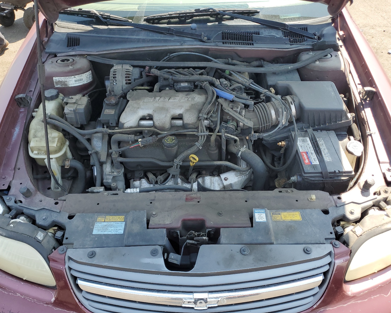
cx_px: 191
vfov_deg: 51.5
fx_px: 324
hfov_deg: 62.2
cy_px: 154
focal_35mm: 28
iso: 50
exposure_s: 1/556
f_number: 1.5
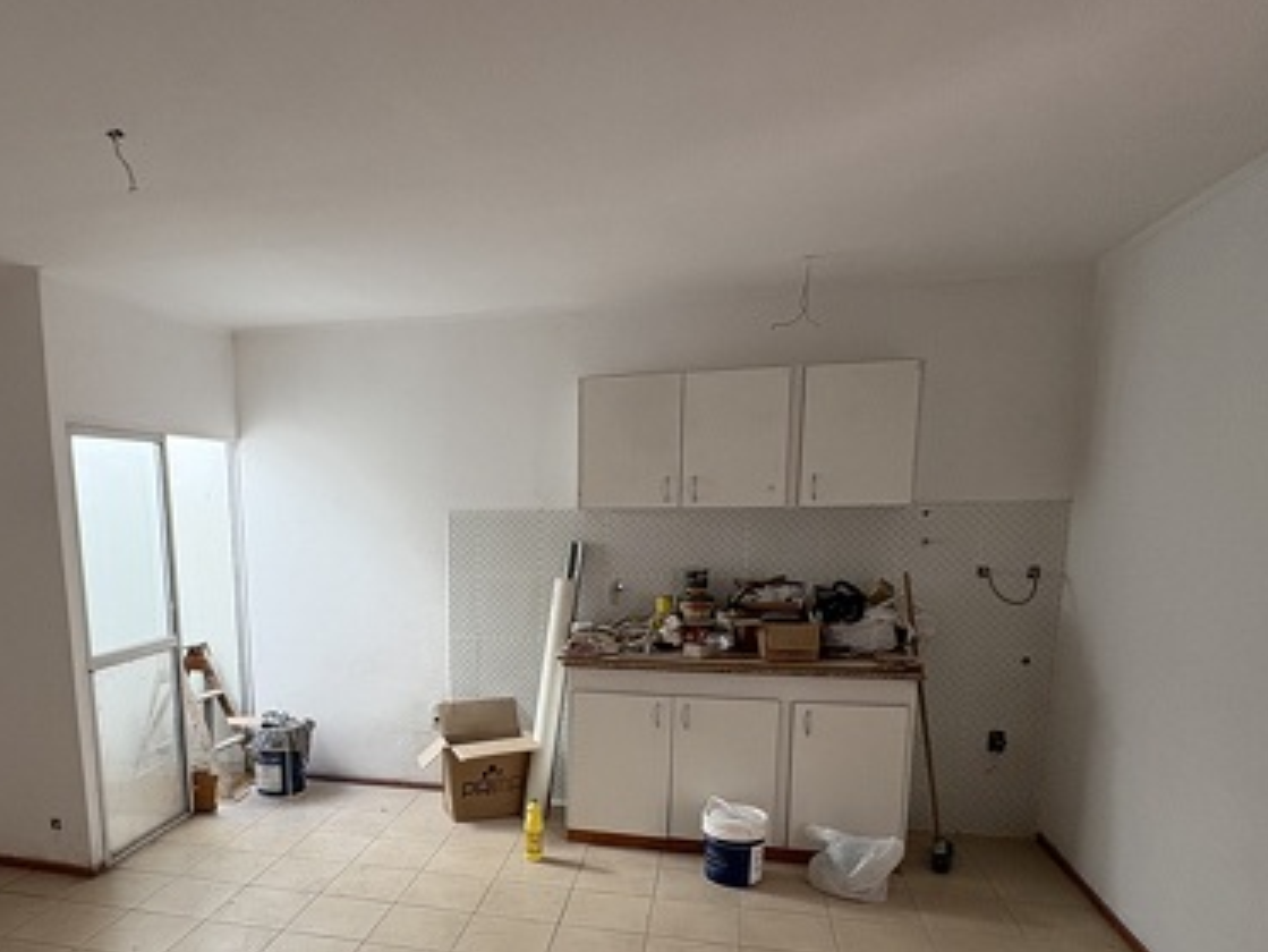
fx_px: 916
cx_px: 442
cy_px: 663
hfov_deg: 67.8
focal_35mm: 25
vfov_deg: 53.4
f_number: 2.2
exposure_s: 1/99
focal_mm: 2.22
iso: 125
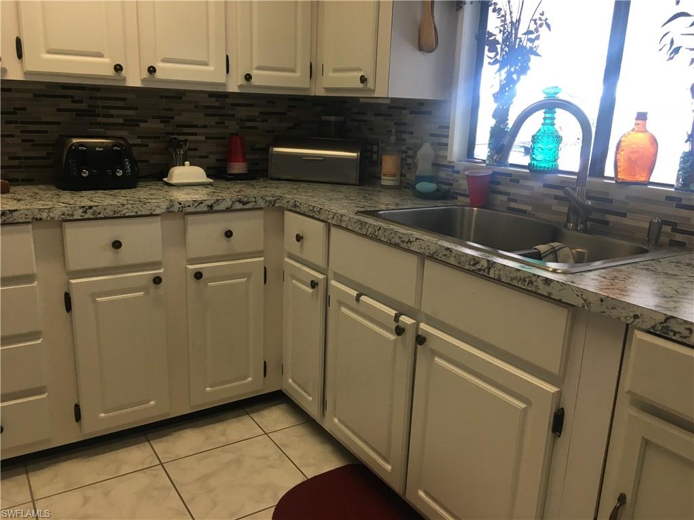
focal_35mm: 29
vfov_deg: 48.2
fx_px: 581
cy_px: 260
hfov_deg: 61.7
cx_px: 347
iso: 32
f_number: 2.2
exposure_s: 1/30
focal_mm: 4.15
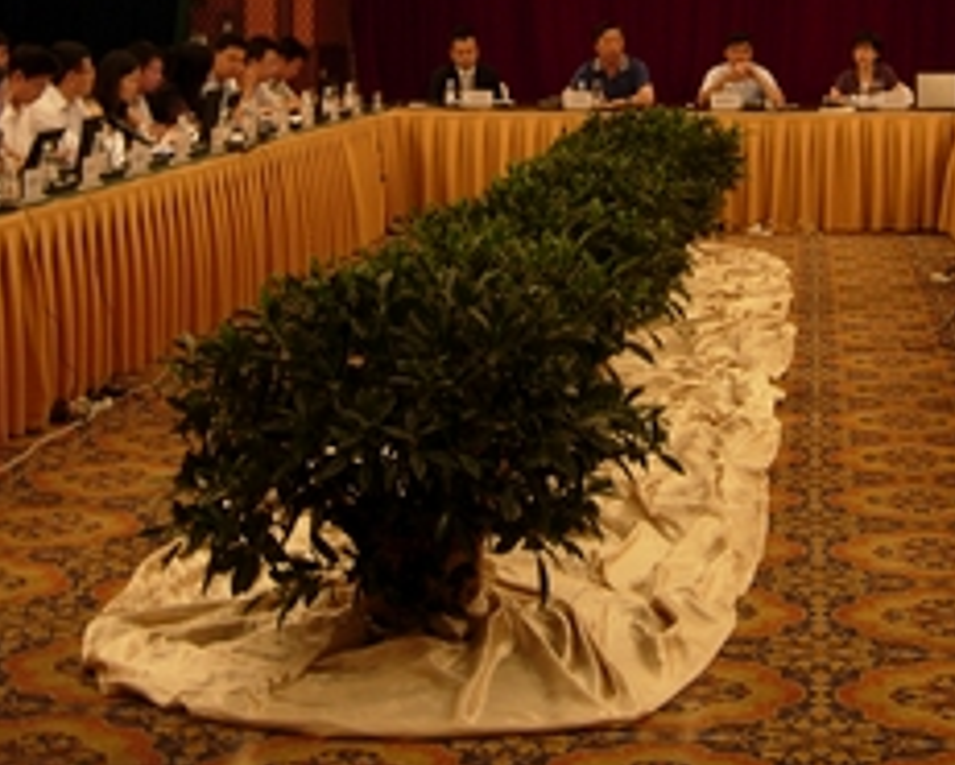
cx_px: 583
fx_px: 2149
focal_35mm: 76
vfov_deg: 19.7
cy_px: 31
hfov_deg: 25.0
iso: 54
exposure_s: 1/4
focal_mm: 7.5
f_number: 2.7
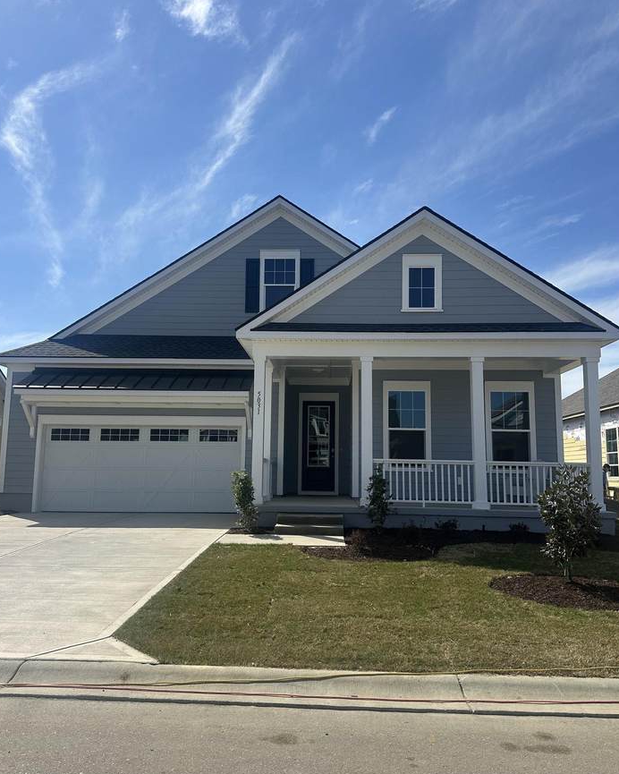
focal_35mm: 26
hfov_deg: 54.9
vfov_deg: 66.0
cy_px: 400
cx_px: 309
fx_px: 595
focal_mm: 6.86
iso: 80
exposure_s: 1/5848
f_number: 1.78
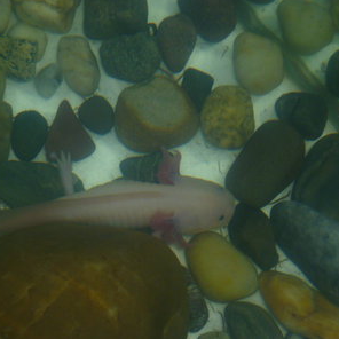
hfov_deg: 20.1
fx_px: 953
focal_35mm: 86
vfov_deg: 20.2
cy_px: 168
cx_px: 127
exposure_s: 1/40
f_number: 4.5
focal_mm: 12.8
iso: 125
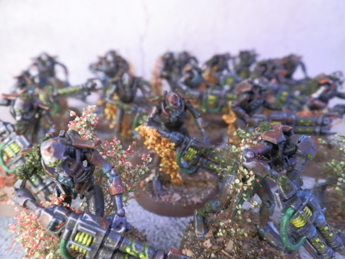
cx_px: 172
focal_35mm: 28
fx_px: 279
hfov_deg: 63.4
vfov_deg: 49.7
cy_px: 130
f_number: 3.1
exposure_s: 1/60
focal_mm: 5
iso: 400
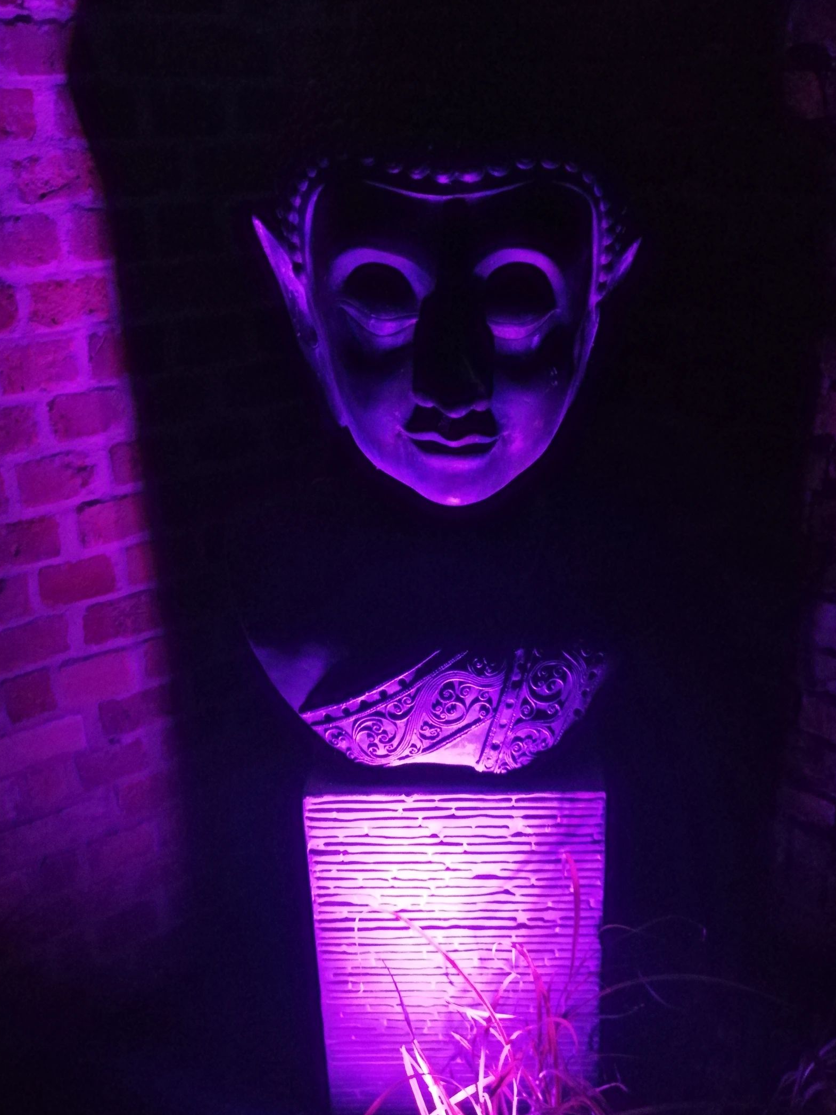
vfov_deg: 55.3
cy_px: 524
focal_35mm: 33
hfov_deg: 42.8
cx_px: 486
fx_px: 1063
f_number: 1.8
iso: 1600
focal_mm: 3.95
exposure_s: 1/12.5
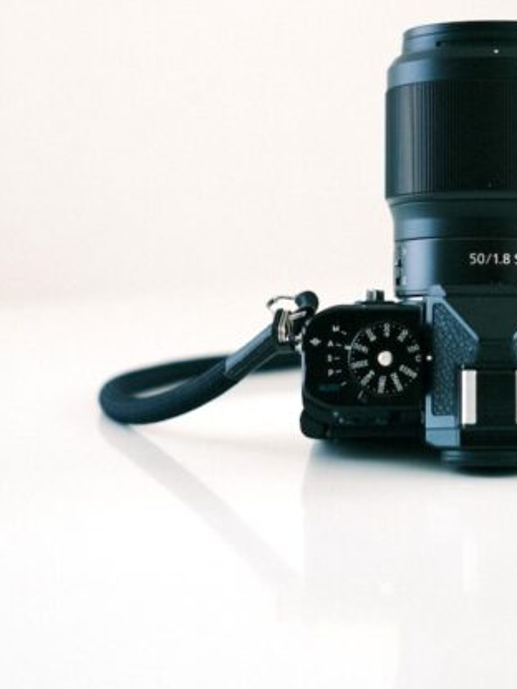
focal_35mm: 111
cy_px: 174
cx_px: 500
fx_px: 2210
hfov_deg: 13.2
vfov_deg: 17.6
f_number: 2
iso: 160
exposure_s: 1/105
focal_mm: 33
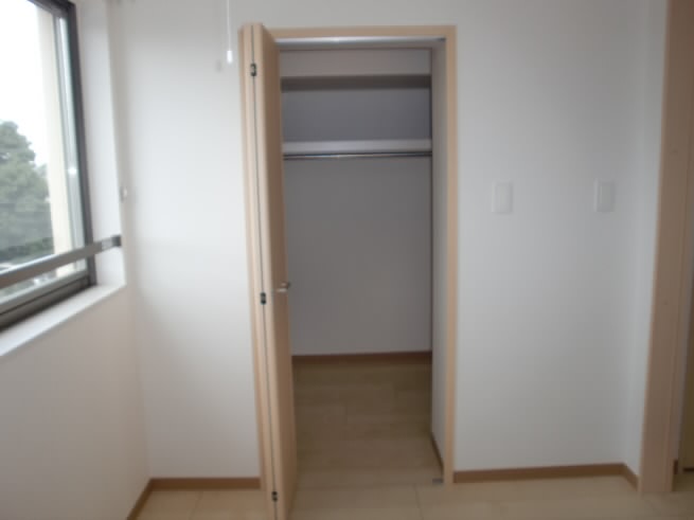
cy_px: 260
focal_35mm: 28
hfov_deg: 63.5
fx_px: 561
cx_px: 347
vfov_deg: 49.7
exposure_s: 1/200
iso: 64
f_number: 2.6
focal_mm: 4.65
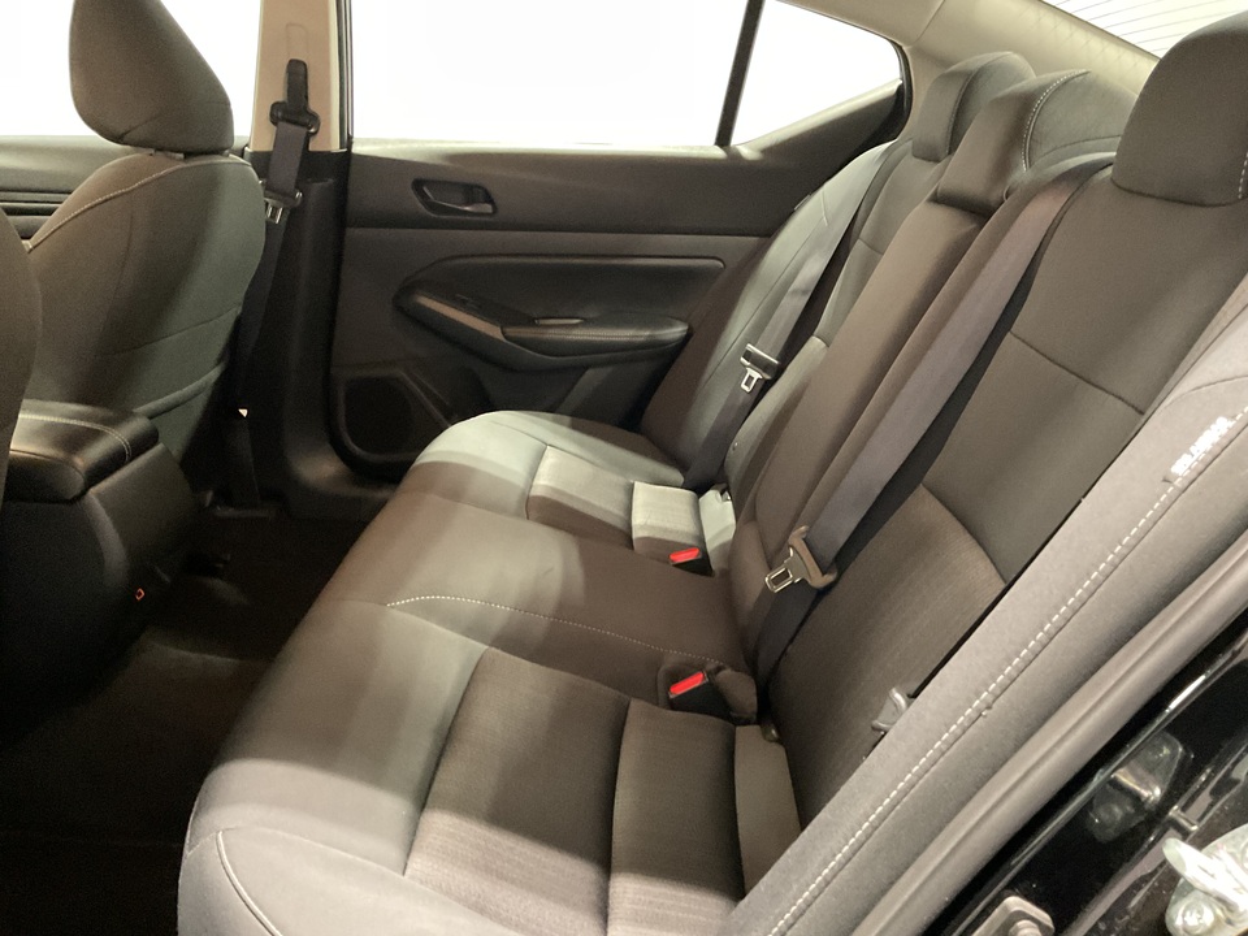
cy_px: 468
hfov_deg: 61.7
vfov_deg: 48.2
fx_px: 1046
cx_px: 624
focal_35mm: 29
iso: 500
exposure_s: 1/30
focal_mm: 3
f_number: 1.8
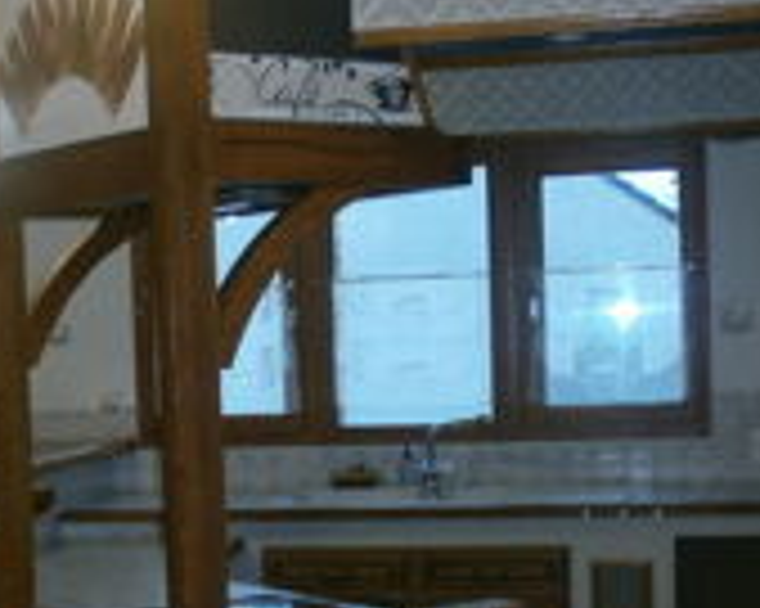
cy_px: 477
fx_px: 1686
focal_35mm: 75
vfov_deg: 20.2
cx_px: 220
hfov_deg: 25.2
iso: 125
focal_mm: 4.8
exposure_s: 1/30
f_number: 2.9
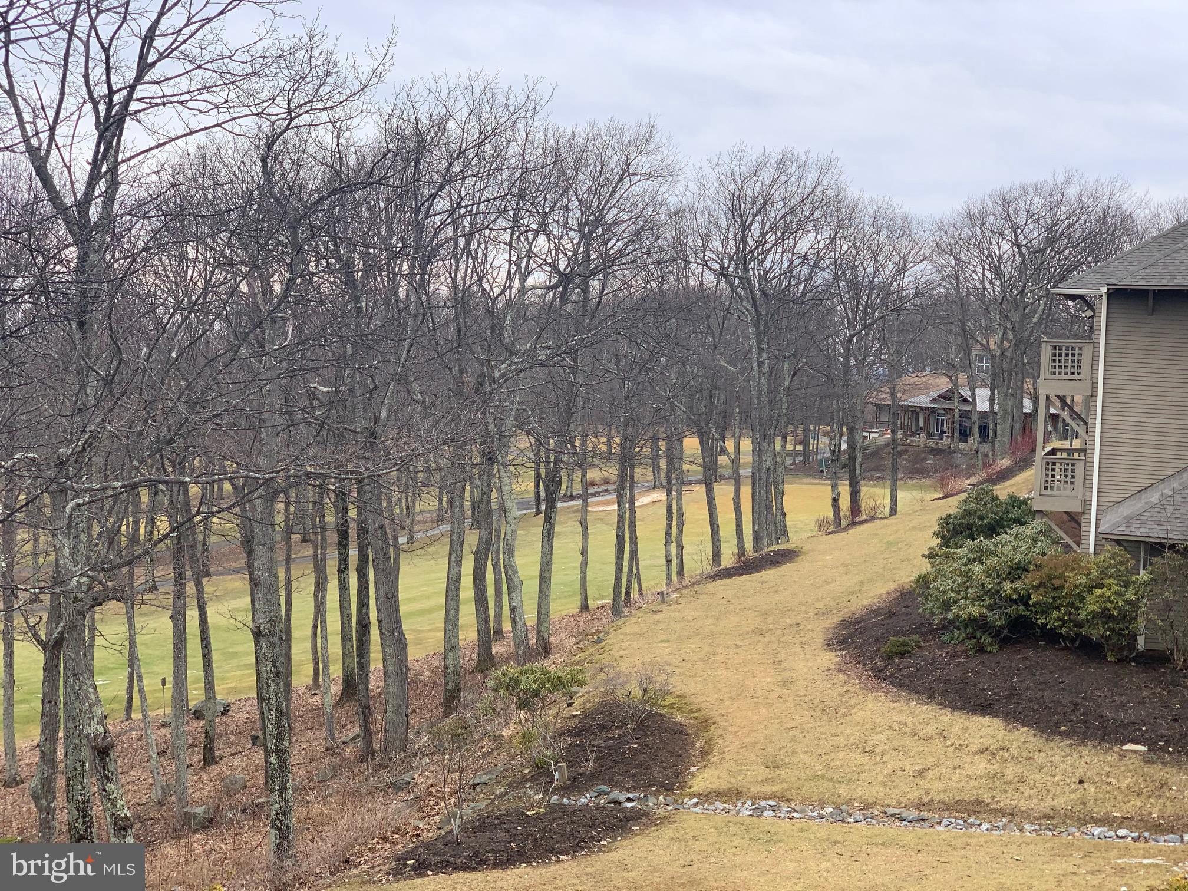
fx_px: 1785
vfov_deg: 28.0
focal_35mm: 52
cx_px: 594
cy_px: 446
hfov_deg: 36.8
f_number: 2.4
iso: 16
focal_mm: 6
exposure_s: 1/313
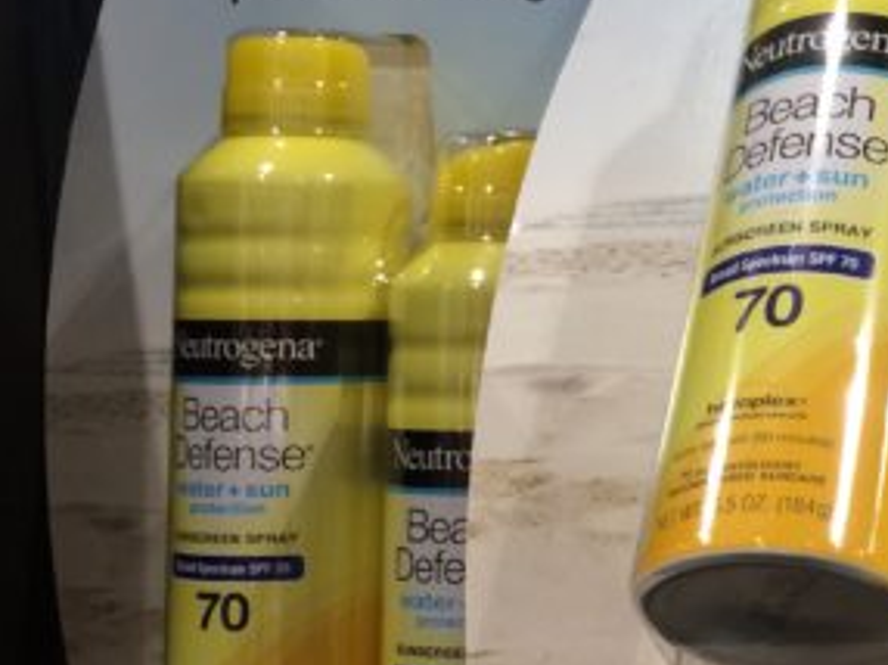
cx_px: 1183
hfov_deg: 22.2
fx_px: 1999
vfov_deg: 18.8
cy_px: 224
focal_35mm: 78
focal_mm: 4.15
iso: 40
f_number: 2.2
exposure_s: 1/30
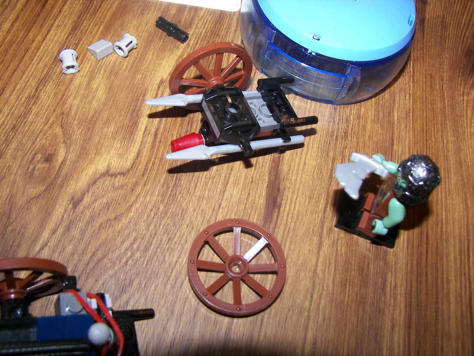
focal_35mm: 36
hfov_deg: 51.4
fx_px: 493
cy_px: 178
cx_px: 237
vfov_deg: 39.7
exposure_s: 1/30
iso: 100
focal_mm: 6
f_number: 2.8
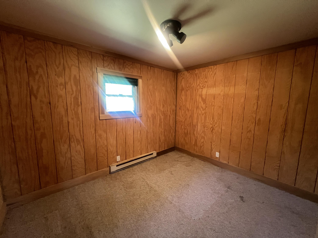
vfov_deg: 89.9
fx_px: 119
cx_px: 159
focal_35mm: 13
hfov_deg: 106.2
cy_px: 119
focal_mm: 1.57
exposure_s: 1/60
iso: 400
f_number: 1.8
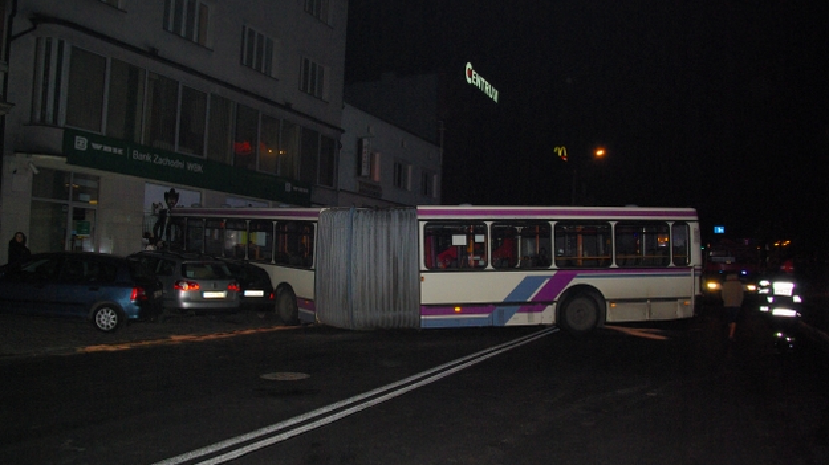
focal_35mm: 29
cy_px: 231
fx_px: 637
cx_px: 409
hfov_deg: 66.1
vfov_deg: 40.1
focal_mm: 18
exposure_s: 1/180
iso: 1250
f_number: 8
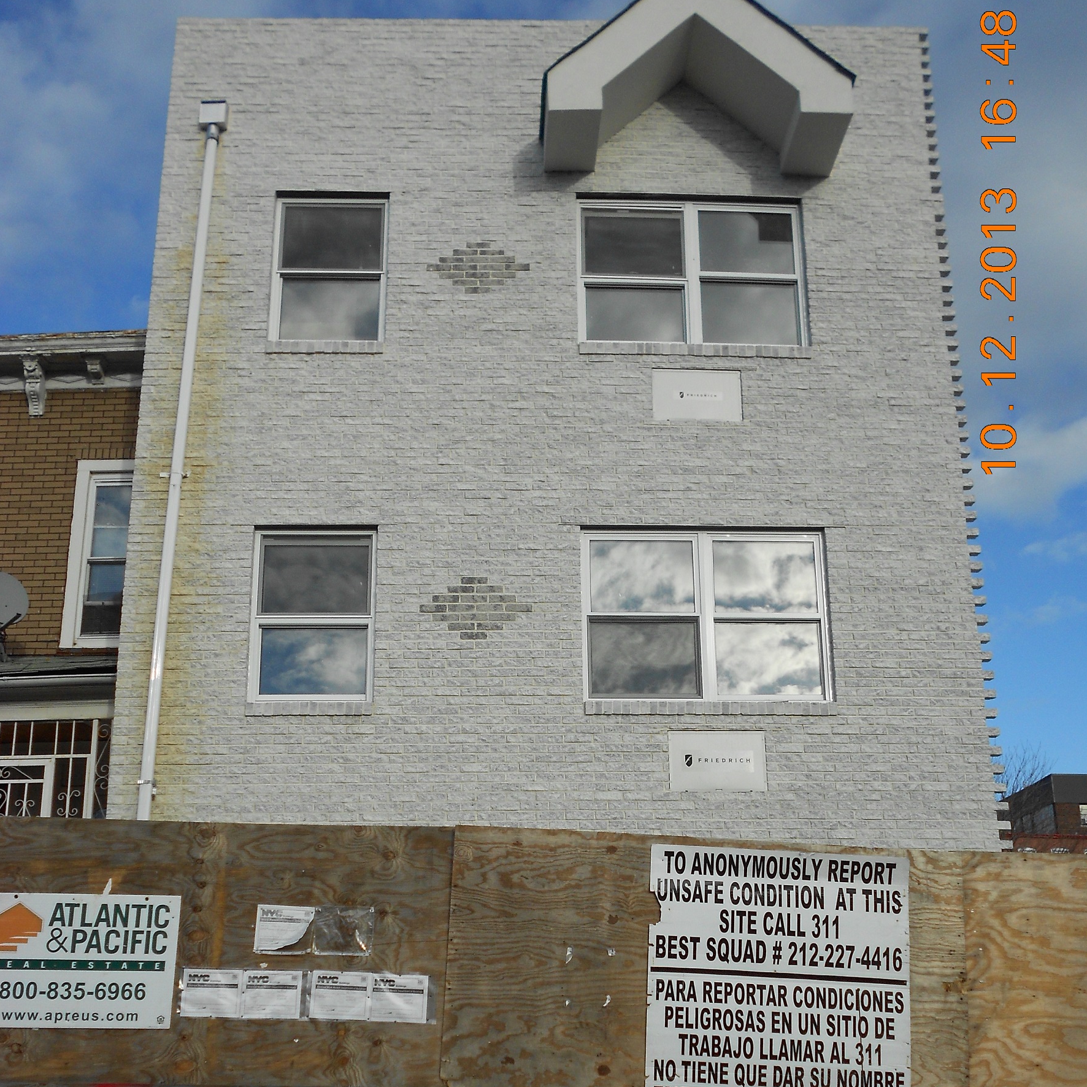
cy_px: 690
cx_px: 553
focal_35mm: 35
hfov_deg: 47.2
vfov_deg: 46.7
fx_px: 1243
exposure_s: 1/1000
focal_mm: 5.1
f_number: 3.4
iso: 80
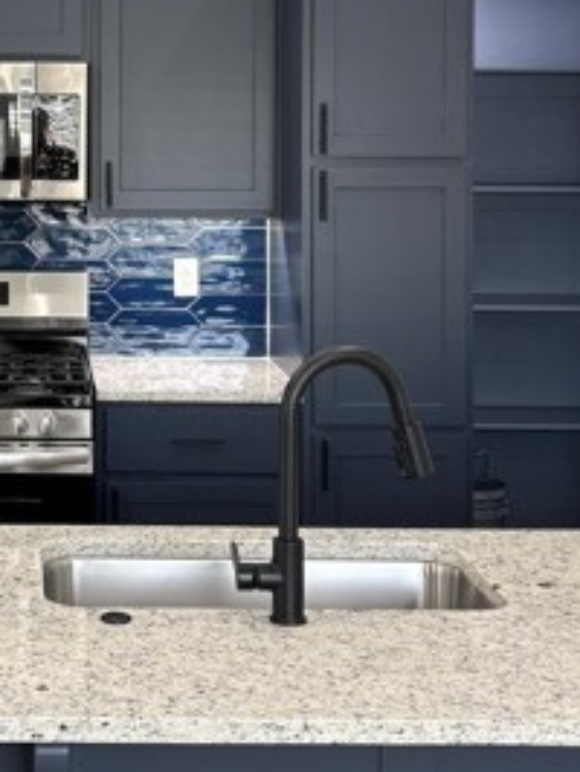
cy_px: 142
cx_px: 17
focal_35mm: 75
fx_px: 1673
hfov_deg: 19.2
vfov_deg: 25.5
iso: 125
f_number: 1.6
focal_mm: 5.96
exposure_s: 1/120
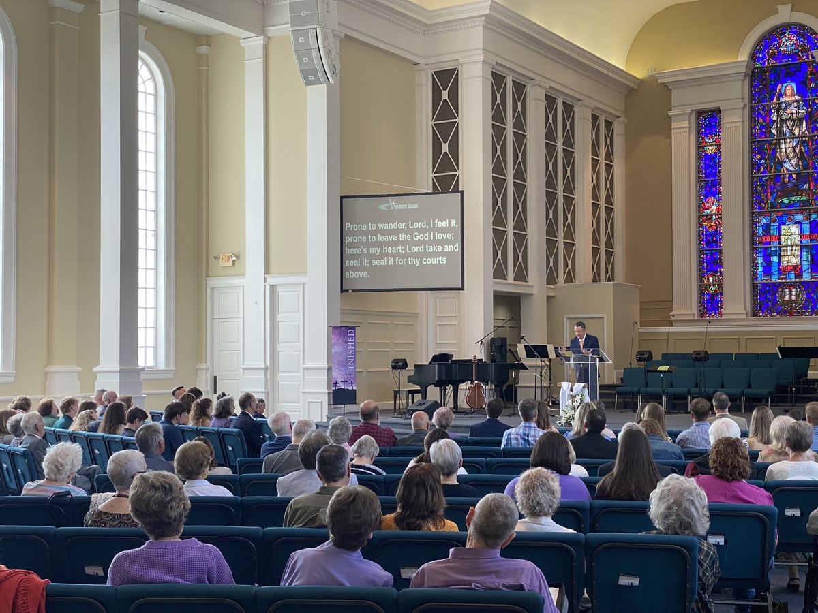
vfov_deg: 28.0
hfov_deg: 36.8
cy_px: 306
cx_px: 409
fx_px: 1229
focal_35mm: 52
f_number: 2
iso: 80
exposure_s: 1/120
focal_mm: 6
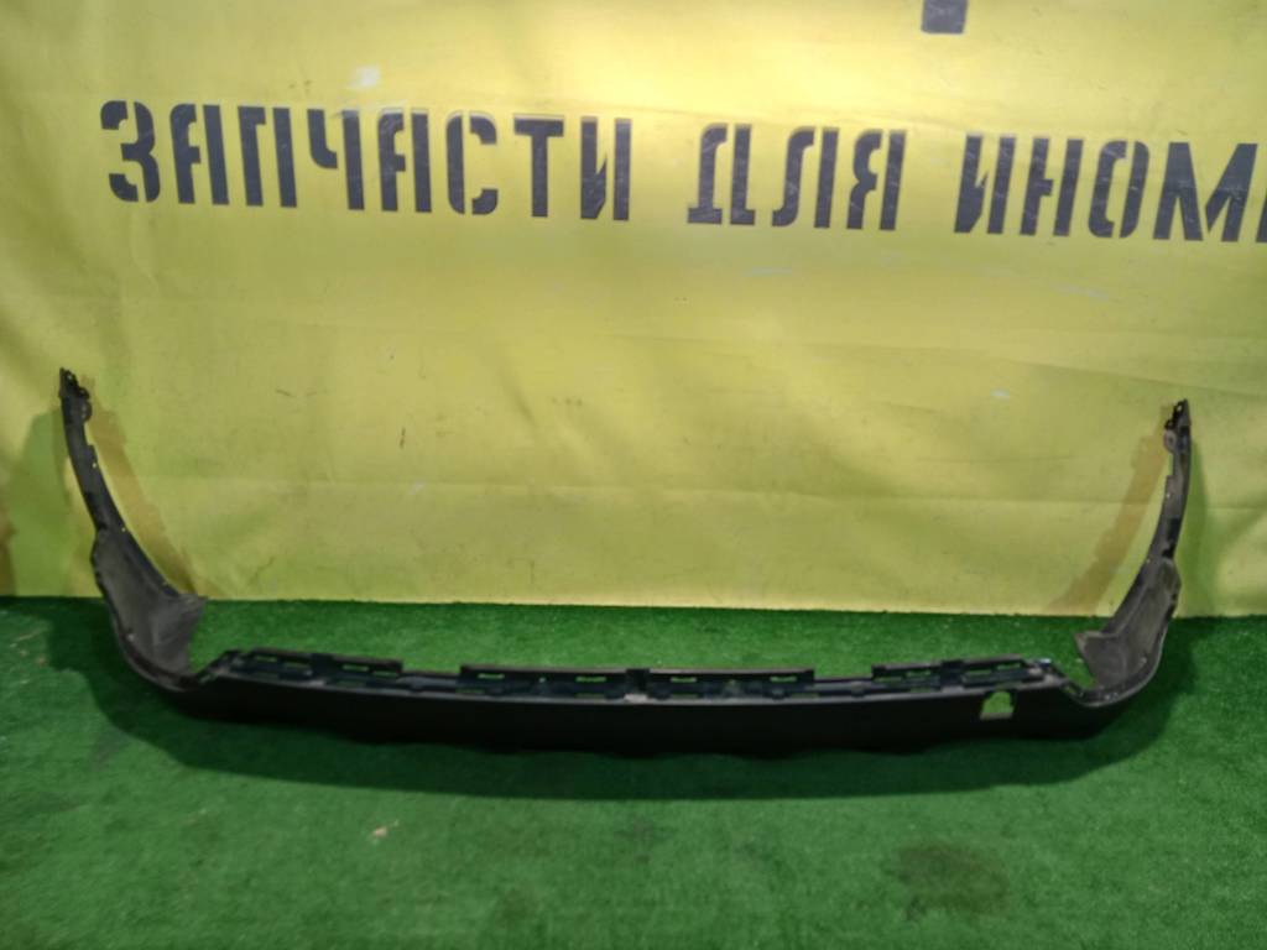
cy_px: 475
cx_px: 634
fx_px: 1025
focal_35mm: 28
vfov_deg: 49.7
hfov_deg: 63.4
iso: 121
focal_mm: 3.65
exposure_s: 1/33.3
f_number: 2.2
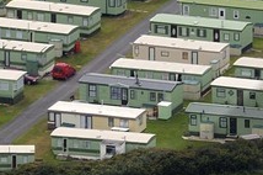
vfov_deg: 0.9
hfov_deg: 1.4
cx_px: -52
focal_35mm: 1497
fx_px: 10920
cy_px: -251
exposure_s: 1/800
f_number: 11
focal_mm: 200
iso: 400
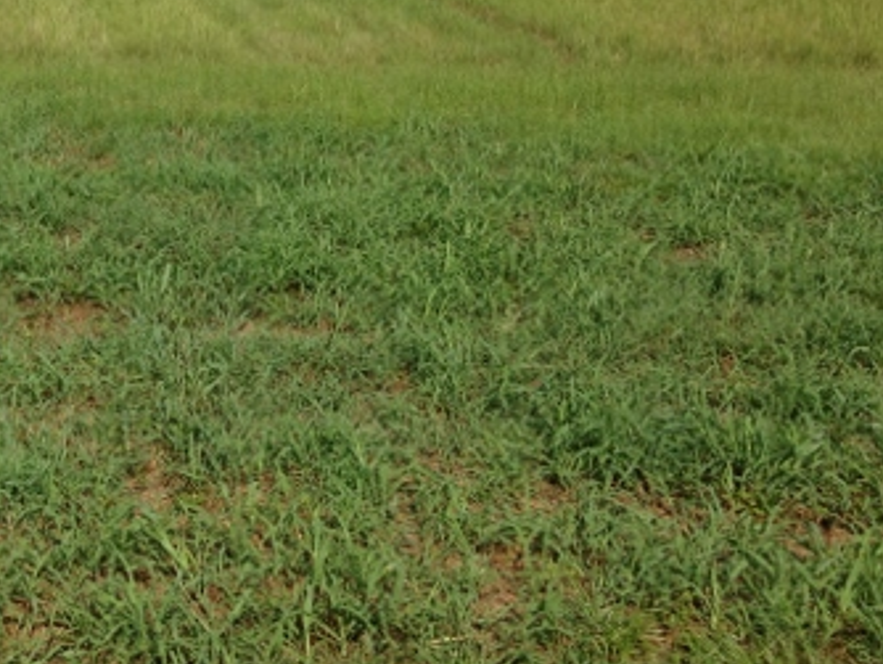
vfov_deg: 18.1
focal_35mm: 79
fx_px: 2017
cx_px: -77
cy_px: -32
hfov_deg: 23.3
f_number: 2.4
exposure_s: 1/2088
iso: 50
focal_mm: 4.13
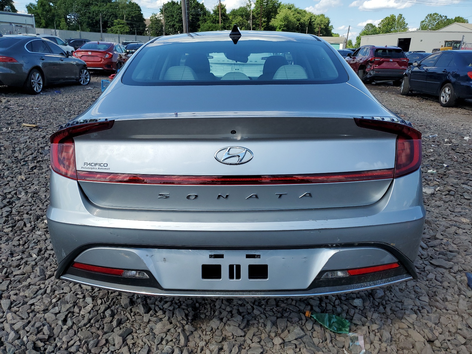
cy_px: 177
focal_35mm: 26
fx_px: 355
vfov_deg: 53.1
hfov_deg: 67.3
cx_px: 236
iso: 50
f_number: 1.5
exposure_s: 1/2500
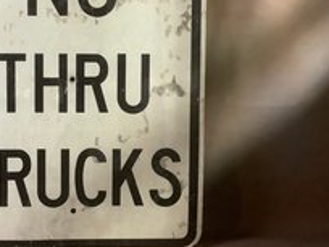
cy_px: 86
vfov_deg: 27.9
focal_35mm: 52
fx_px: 494
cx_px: 86
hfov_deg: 36.1
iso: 320
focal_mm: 3.3
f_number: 2.4
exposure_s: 1/40
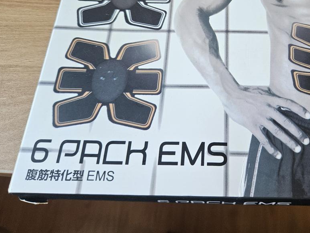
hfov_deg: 47.5
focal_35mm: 38
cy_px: 41
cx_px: 224
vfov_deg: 36.2
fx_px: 340
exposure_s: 1/170
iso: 320
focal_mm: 5.4
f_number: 1.8
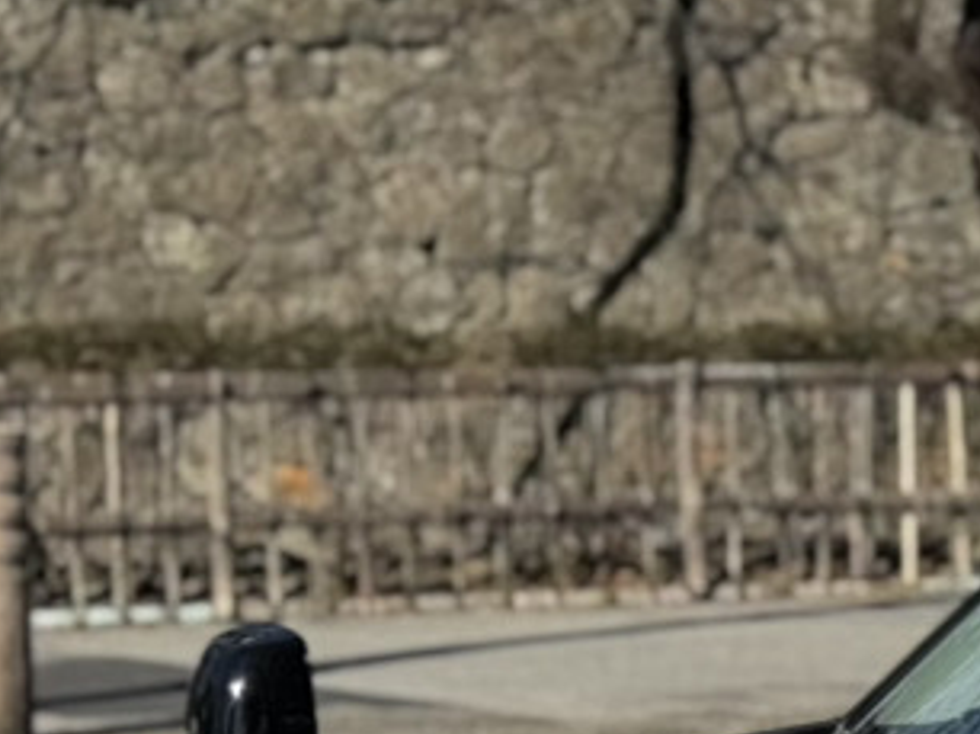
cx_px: 2255
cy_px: 702
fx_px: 7100
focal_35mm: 251
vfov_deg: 5.9
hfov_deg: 7.4
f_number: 1.78
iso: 64
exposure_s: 1/1366
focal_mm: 6.76
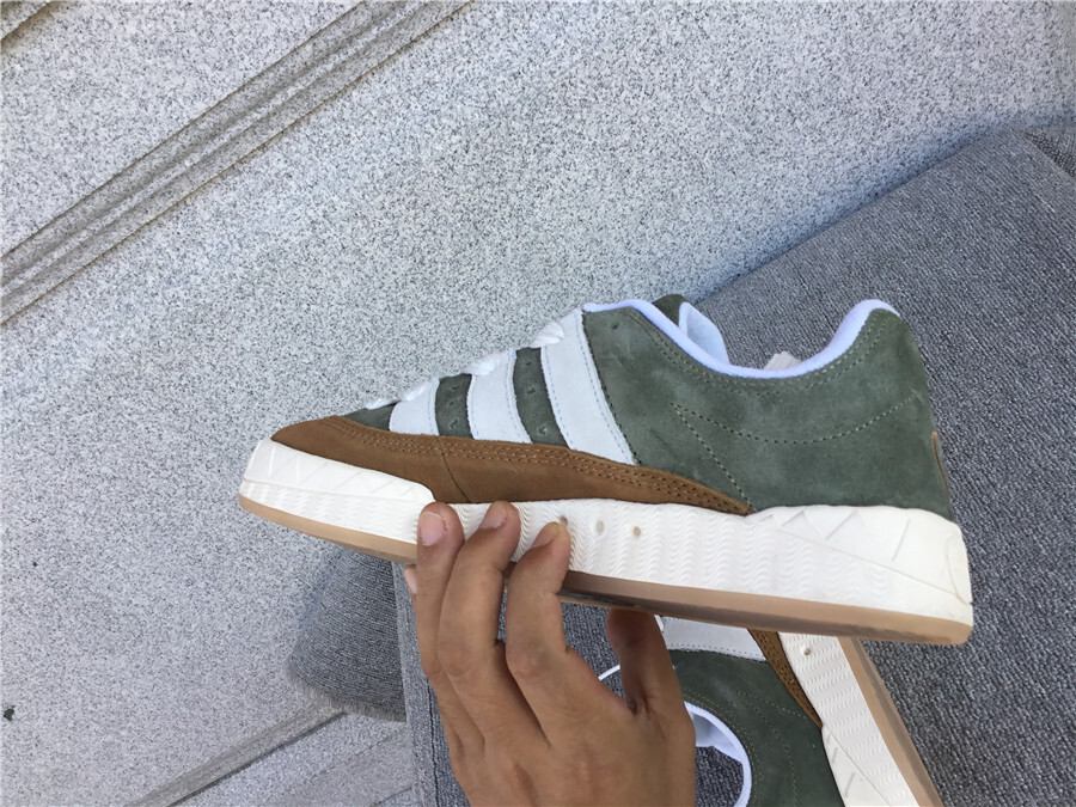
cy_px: 404
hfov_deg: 58.4
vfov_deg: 45.4
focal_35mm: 31
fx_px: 964
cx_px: 538
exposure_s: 1/195
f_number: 2.4
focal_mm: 3.3
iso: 25
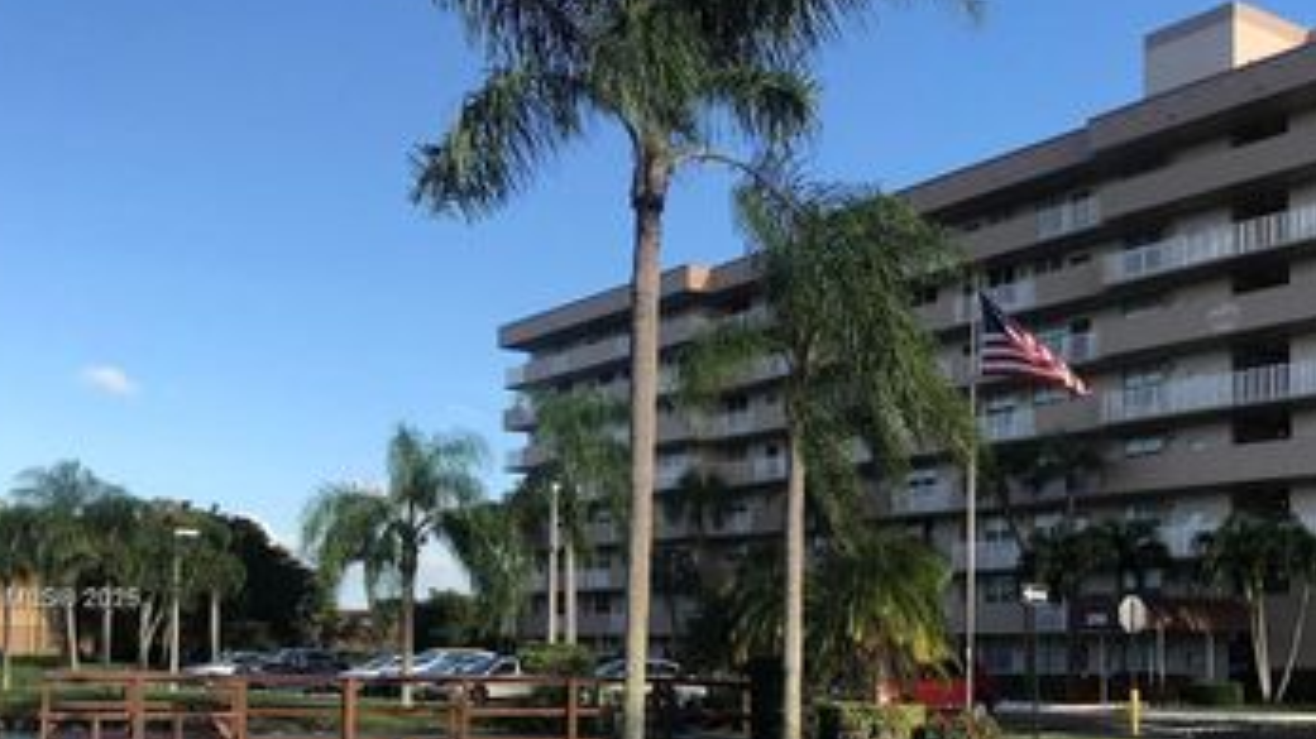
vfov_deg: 26.5
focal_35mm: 44
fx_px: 1535
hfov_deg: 46.4
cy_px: 601
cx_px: 709
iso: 20
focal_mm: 3.99
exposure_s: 1/1368
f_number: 1.8
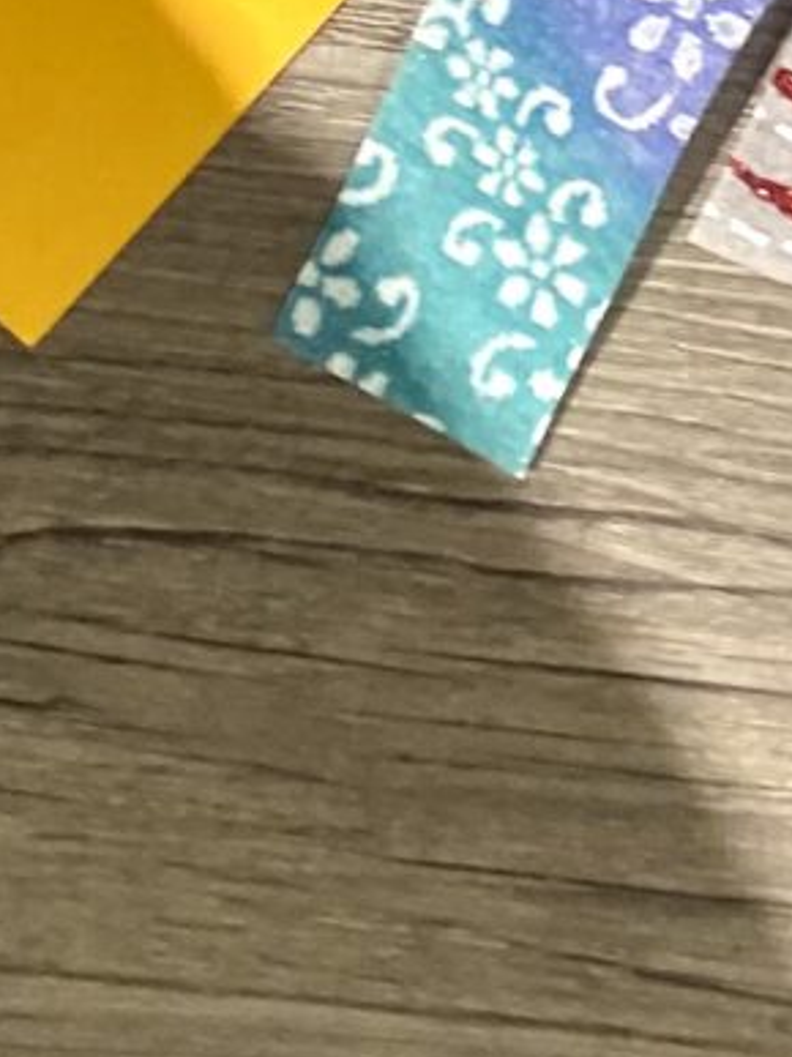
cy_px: -1811
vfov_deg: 9.6
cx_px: 1846
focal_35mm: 172
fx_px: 5250
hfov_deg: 8.0
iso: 50
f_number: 1.8
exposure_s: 1/78
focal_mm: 4.25
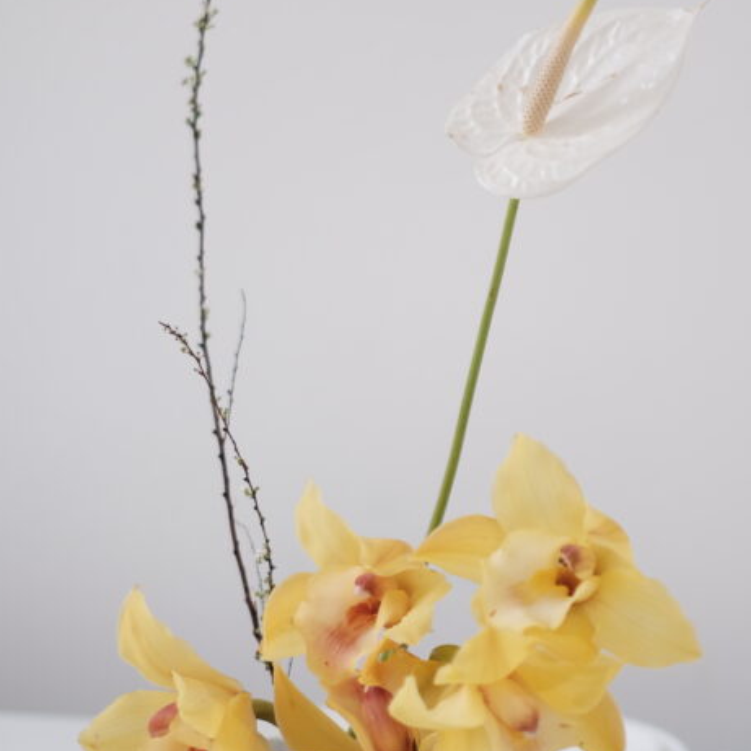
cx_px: 480
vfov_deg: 17.4
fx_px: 2455
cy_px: 249
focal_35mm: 100
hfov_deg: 17.4
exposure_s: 1/75
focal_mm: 35
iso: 160
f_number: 1.4
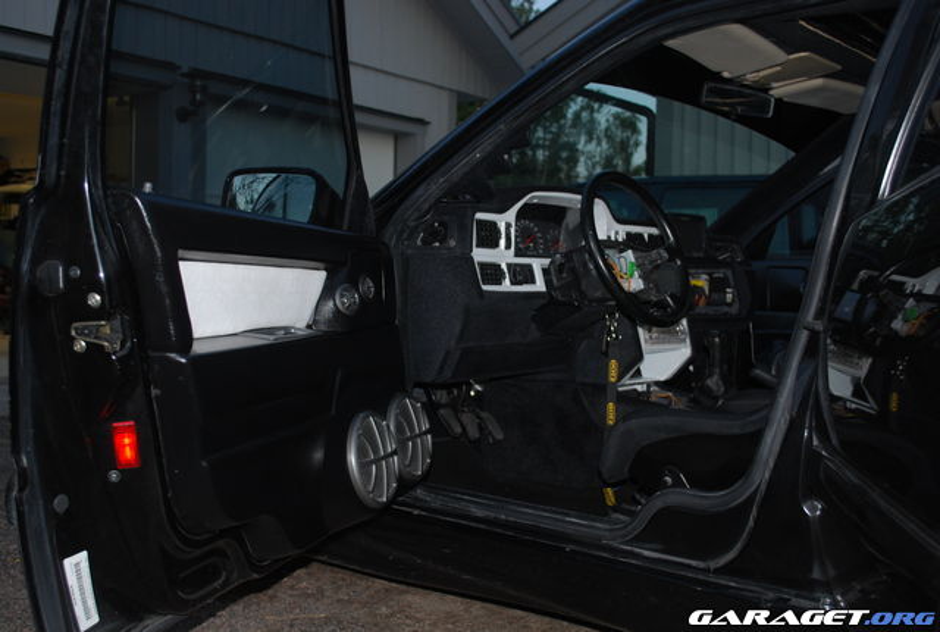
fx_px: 942
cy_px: 316
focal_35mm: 36
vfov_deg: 37.1
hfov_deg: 53.0
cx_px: 470
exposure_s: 1/60
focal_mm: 24
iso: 200
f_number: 4.2
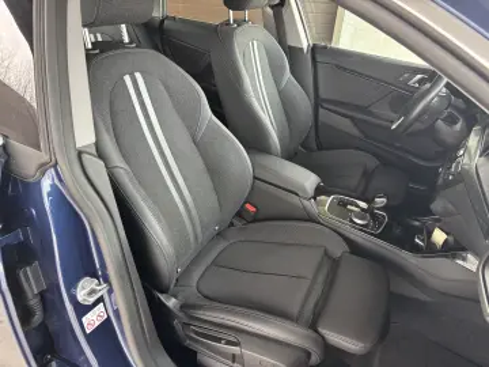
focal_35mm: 26
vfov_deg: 53.1
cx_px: 244
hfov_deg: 67.3
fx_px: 367
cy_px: 184
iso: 125
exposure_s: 1/71
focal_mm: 5.96
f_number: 1.6
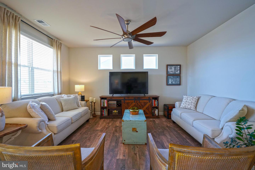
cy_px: 85
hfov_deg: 96.7
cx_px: 128
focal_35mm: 16
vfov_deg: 73.7
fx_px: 113
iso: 800
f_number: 4
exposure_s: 1/160
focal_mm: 16
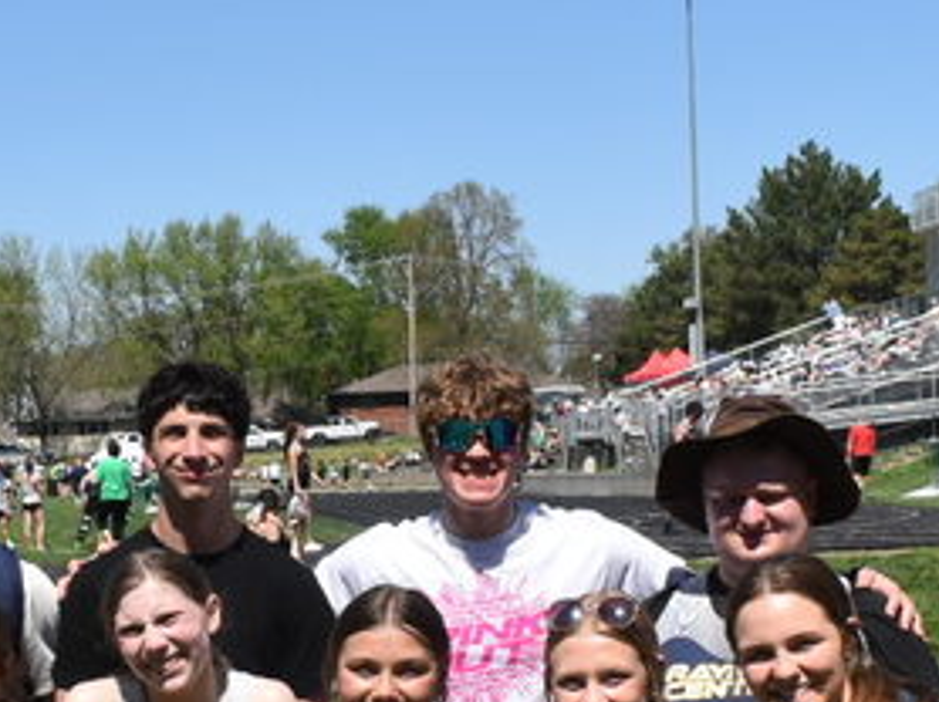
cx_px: 267
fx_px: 3171
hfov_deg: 16.8
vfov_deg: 12.5
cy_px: 741
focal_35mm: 117
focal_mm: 22
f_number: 7.1
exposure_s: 1/1600
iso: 400
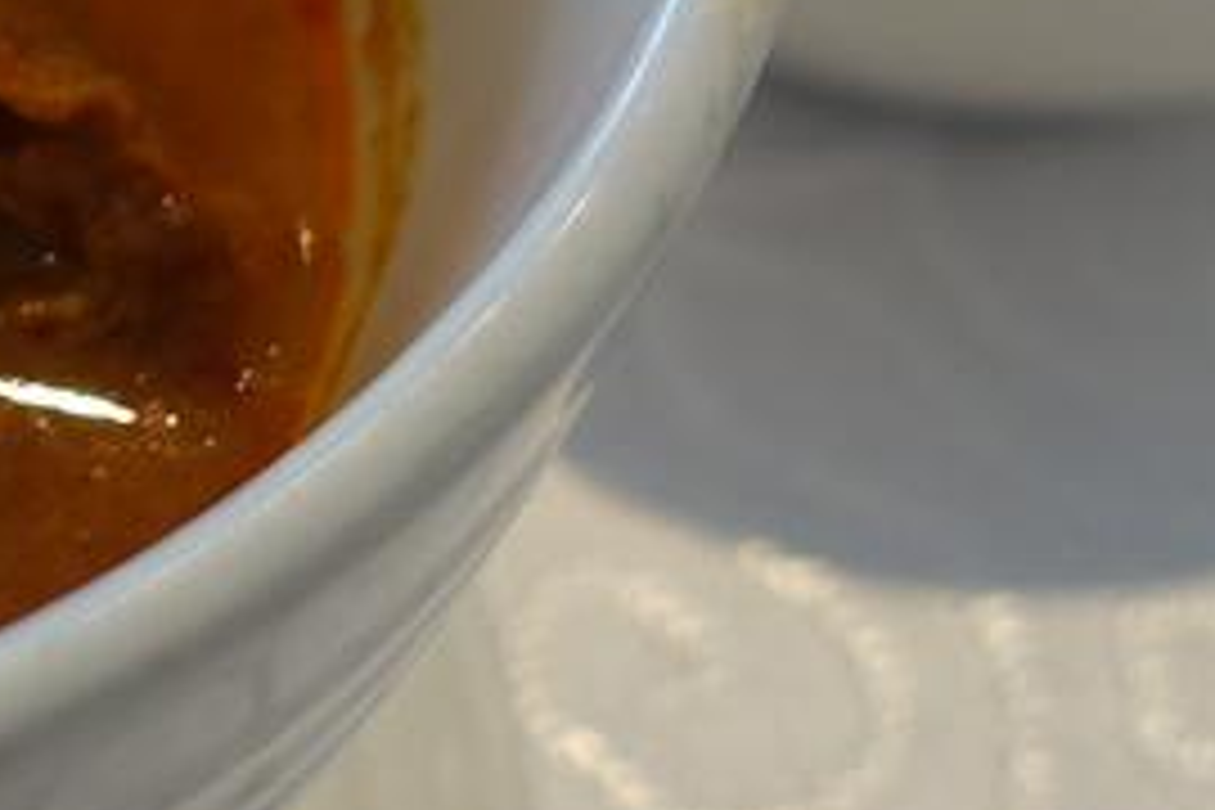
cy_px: 50
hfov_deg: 11.3
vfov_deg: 8.5
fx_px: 5400
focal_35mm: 160
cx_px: -1404
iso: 125
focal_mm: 8.8
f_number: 2.2
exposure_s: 1/30
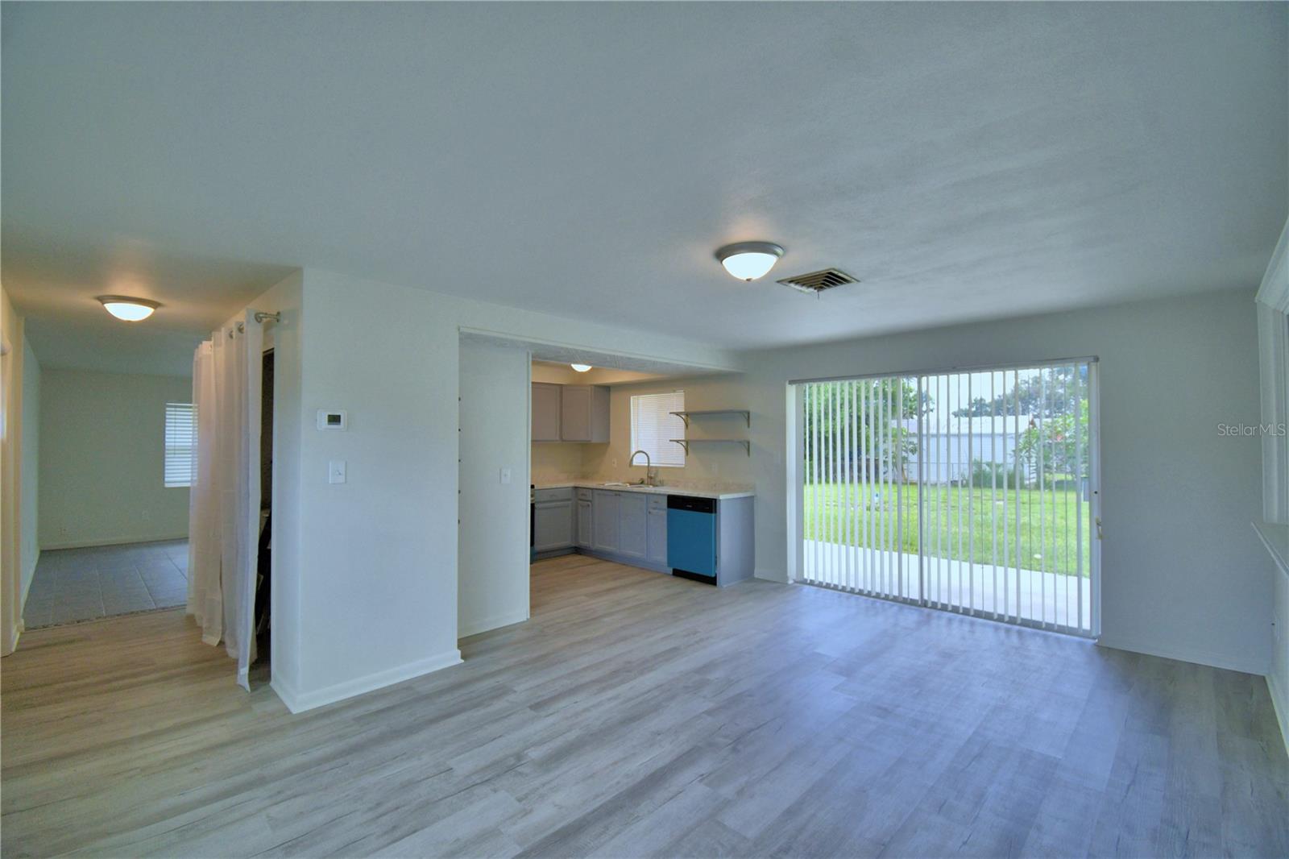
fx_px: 537
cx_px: 644
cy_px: 430
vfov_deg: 77.3
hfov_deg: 100.4
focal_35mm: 15
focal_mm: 10
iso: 200
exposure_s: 1/200
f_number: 4.5
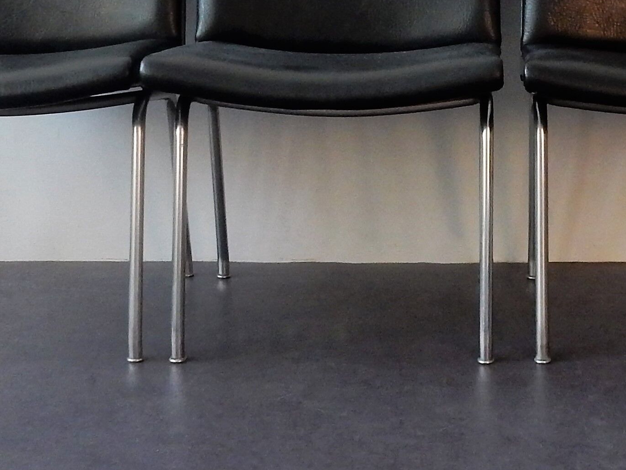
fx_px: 1158
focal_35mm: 64
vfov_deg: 21.5
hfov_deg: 29.5
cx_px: 515
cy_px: -77
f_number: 3.7
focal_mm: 4.5
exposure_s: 1/30
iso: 400
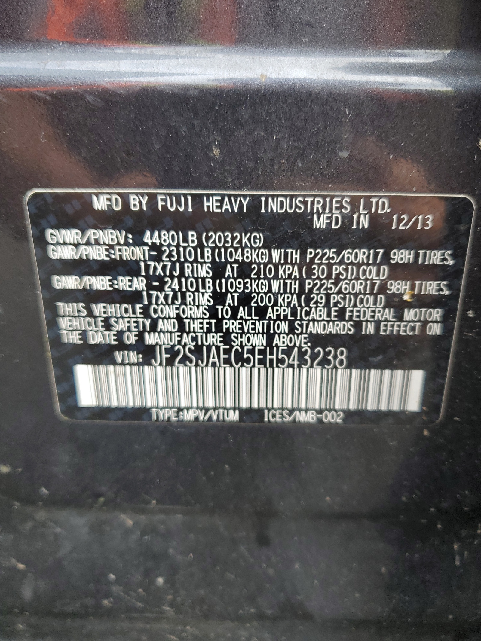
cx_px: 240
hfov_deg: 53.1
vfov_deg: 67.3
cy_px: 320
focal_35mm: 26
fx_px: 482
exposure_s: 1/120
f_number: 1.5
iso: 50
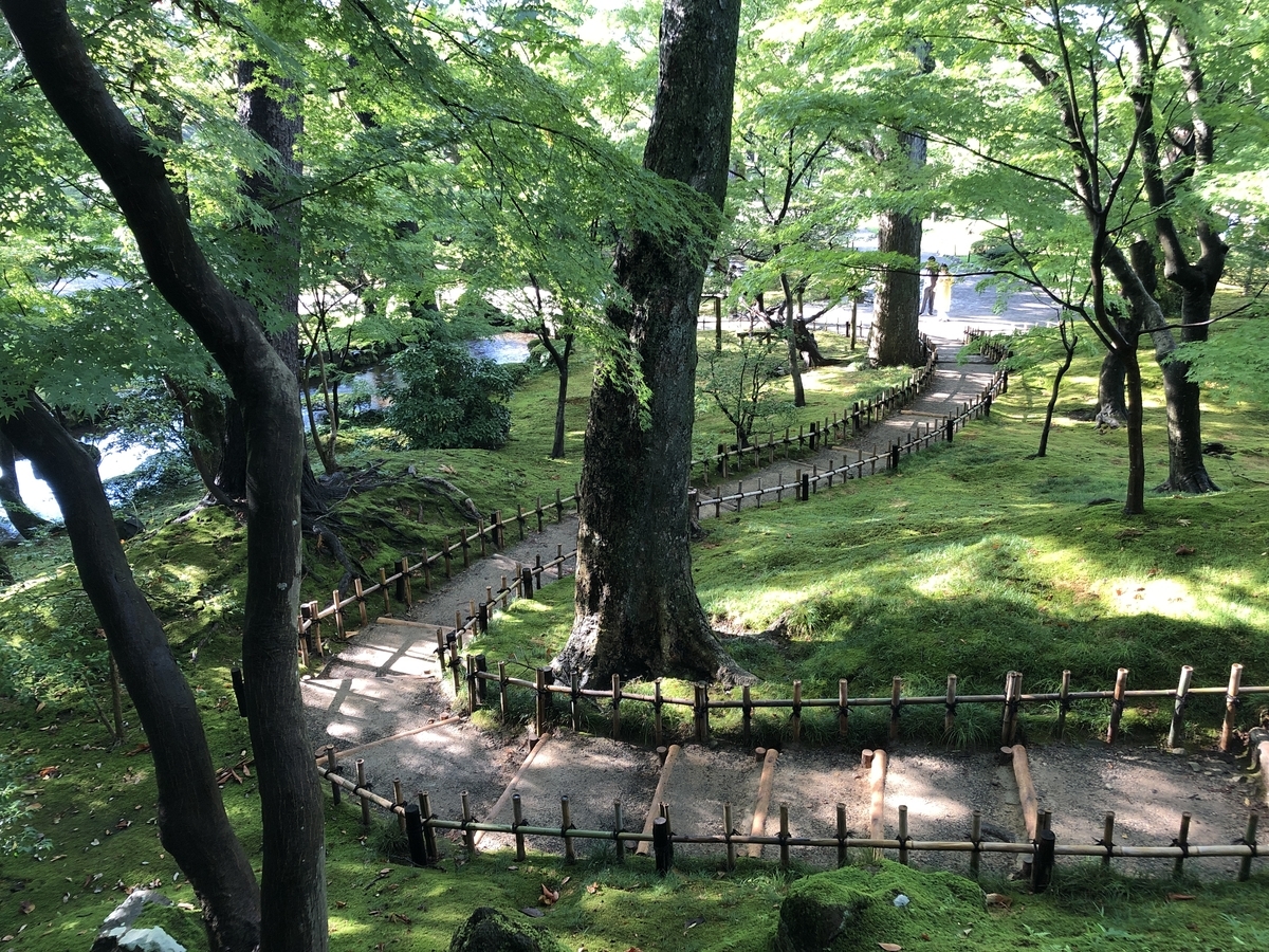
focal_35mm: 28
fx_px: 1026
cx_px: 634
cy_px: 476
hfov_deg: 63.4
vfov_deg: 49.7
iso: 25
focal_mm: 4
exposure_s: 1/40
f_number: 1.8
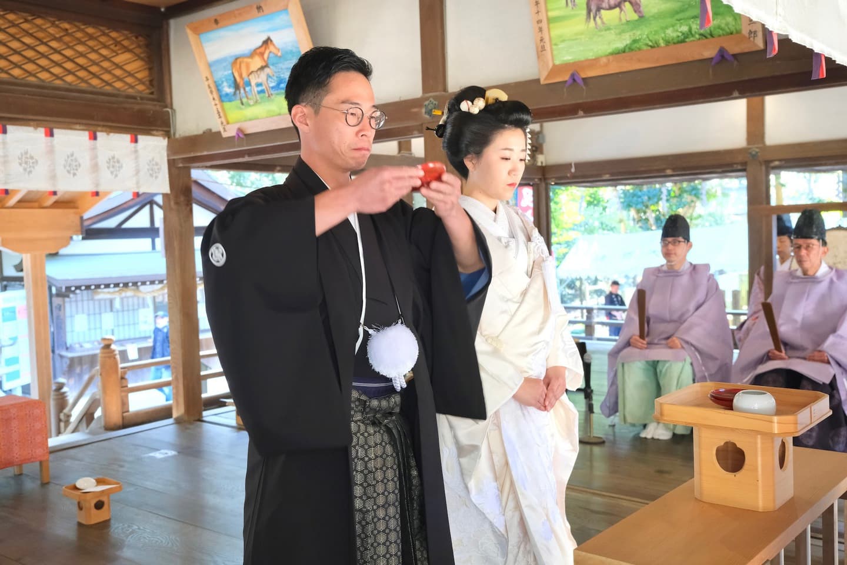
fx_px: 776
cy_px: 282
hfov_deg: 57.2
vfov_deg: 40.0
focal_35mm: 33
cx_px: 424
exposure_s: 1/60
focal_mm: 22.3
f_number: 4
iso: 1600
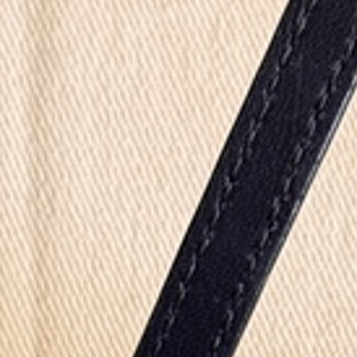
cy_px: 1140
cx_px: 56
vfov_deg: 5.2
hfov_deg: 5.6
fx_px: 3640
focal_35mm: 312
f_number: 1.78
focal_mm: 6.76
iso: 160
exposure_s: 1/50
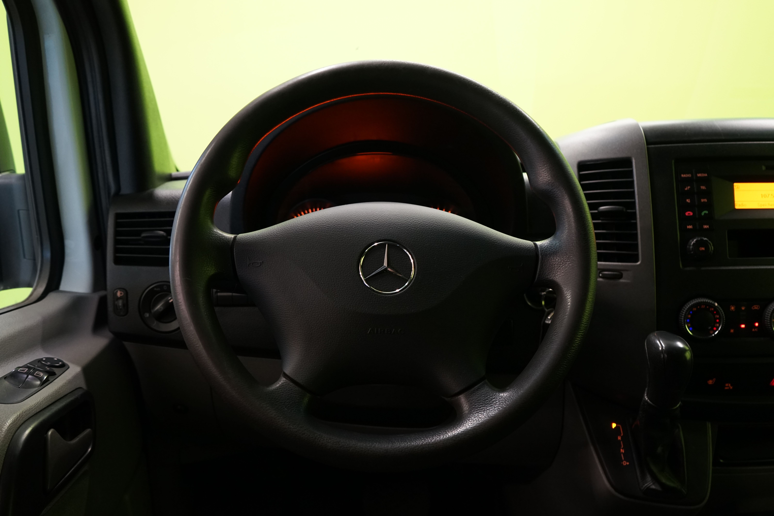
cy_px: 258
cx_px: 387
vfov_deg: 45.0
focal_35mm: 29
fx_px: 623
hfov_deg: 63.7
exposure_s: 1/20
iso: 1600
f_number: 5.6
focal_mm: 29
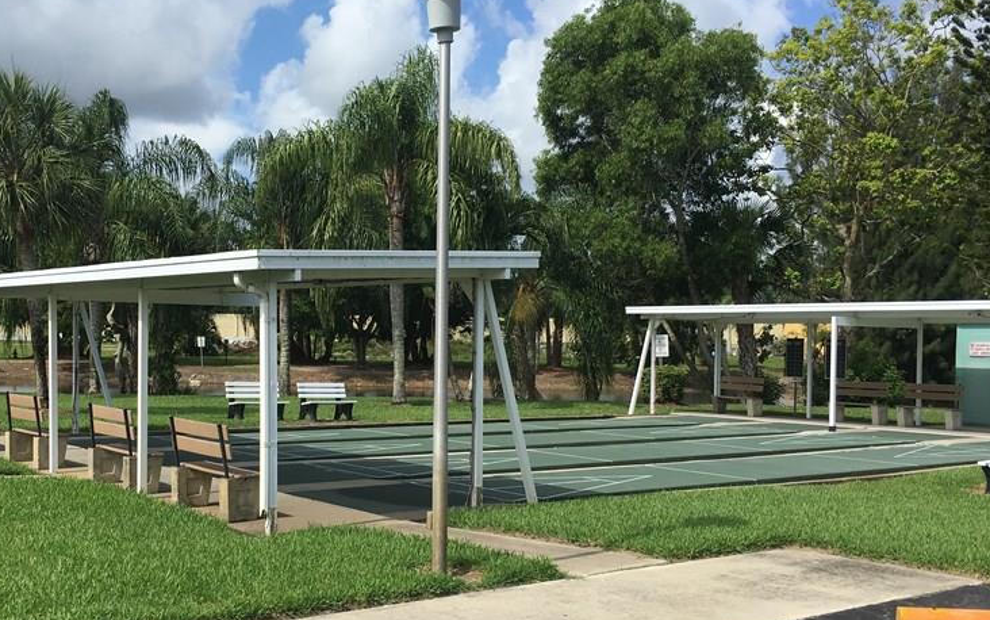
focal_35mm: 43
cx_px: 375
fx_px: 1161
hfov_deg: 45.8
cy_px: 353
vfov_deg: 29.8
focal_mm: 4.15
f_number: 2.2
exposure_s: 1/1425
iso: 25
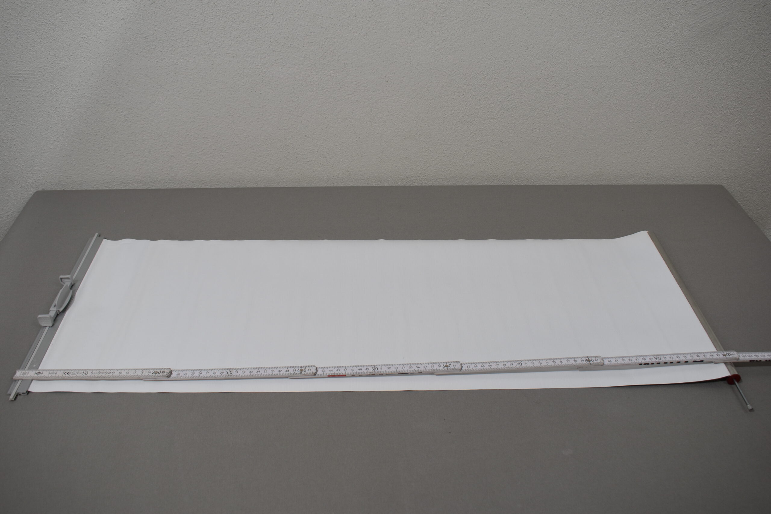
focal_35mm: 33
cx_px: 386
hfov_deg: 57.2
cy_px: 257
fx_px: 707
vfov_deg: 40.0
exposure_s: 1/125
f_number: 5.6
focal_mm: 22
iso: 320
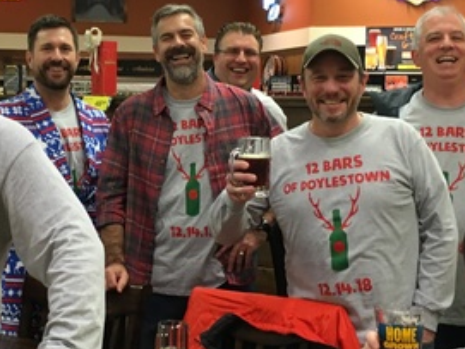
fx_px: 1034
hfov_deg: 25.0
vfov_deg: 19.1
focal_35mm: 77
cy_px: 120
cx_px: 112
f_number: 2.2
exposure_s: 1/30
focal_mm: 4.15
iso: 80
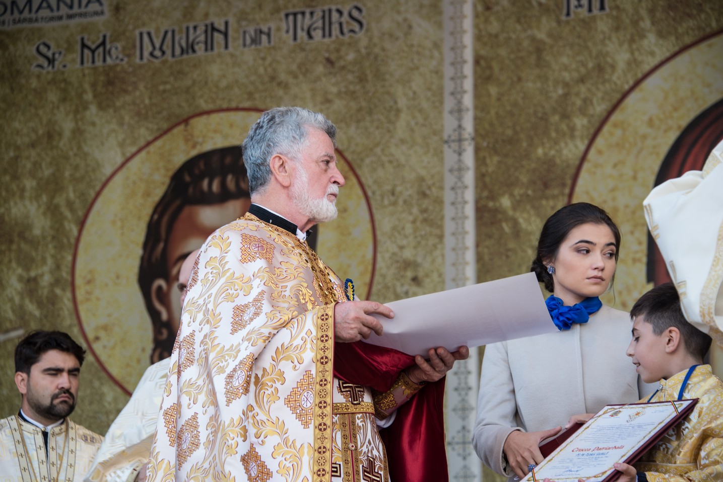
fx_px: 2712
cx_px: 362
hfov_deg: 15.2
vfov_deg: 10.2
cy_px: 241
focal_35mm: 135
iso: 400
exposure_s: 1/160
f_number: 6.3
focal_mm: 135
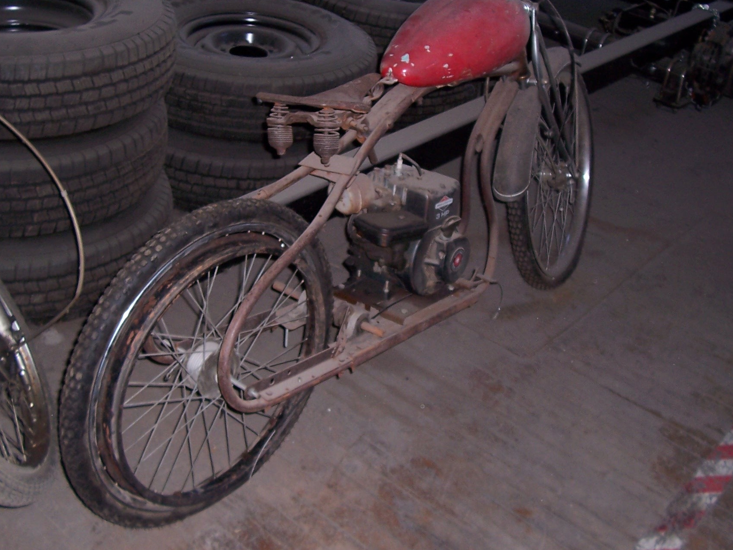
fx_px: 974
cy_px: 217
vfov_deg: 31.4
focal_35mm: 46
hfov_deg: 41.2
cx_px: 366
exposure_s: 1/60
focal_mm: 5.6
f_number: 2.7
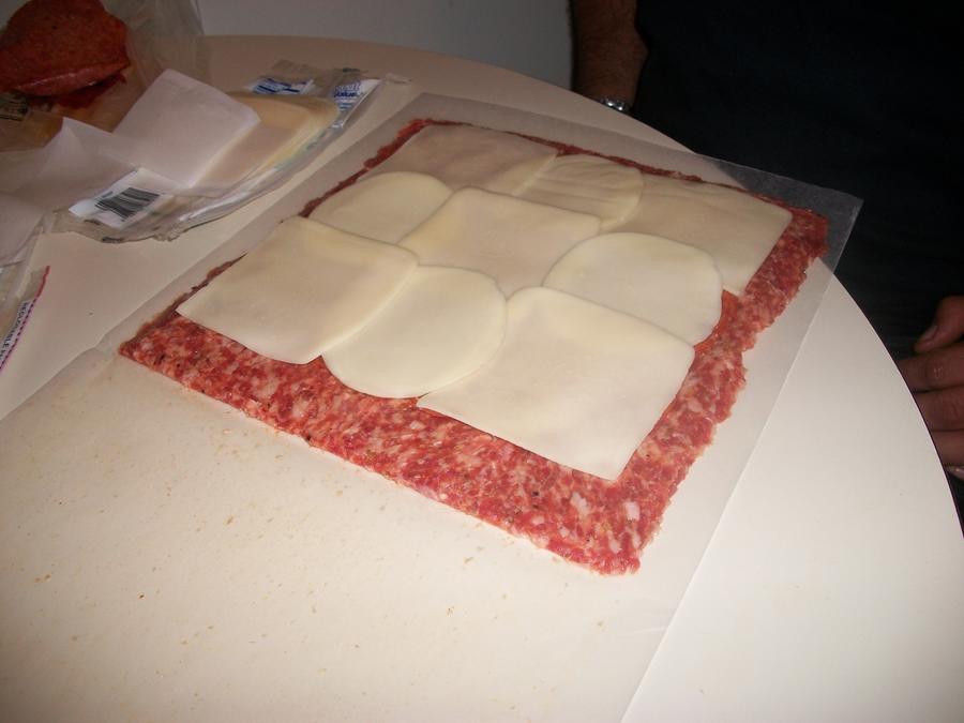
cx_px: 482
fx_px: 891
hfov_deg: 56.8
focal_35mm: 32
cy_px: 362
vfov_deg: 44.2
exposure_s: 1/60
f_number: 2.9
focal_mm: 5.7
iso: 80
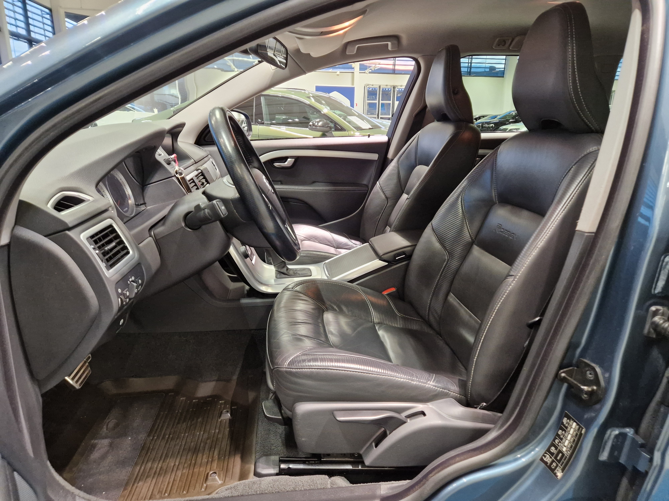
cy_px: 250
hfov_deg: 73.9
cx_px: 334
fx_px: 445
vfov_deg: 58.9
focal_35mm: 23
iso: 400
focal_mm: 5.4
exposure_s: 1/100
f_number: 1.8
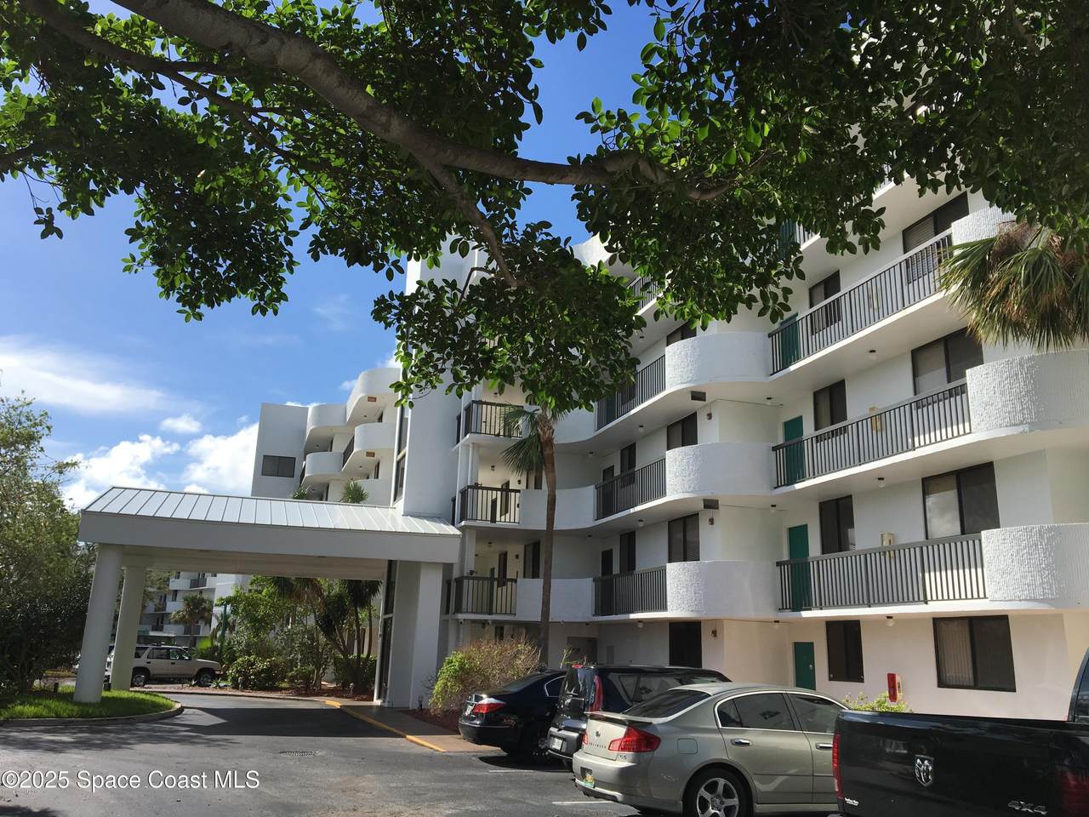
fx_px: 912
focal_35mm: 29
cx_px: 544
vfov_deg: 48.2
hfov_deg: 61.7
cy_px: 408
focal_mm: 4.15
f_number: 2.2
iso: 25
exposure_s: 1/2024
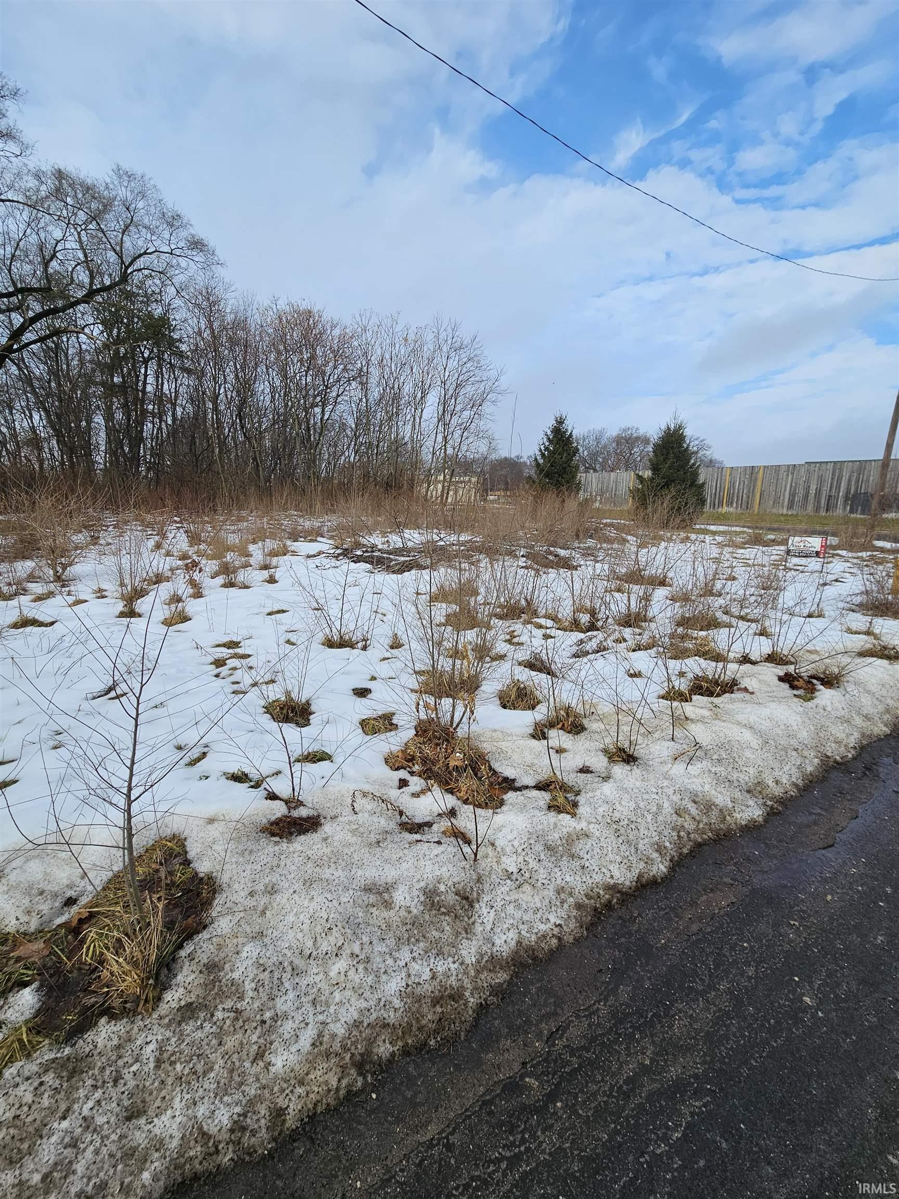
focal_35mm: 13
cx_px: 450
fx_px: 450
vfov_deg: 106.2
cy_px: 600
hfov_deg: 89.9
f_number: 2.2
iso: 50
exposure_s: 1/2352
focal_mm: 2.2
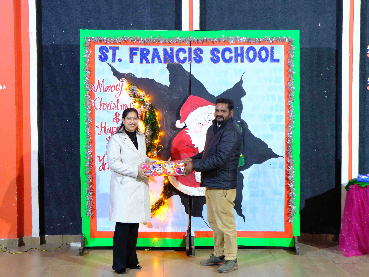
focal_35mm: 64
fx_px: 682
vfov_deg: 22.9
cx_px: 203
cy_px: 139
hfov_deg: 30.2
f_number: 4
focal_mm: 39.3
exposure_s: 1/60
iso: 8000
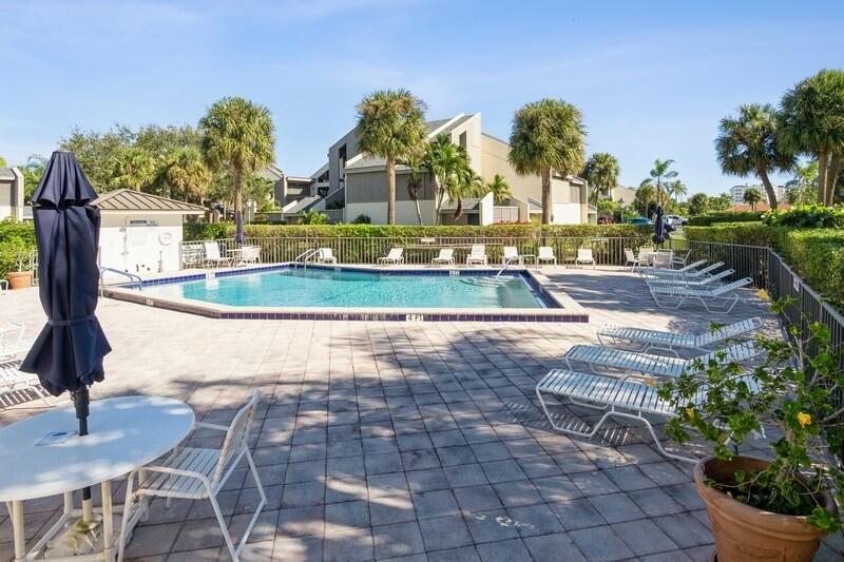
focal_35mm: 18
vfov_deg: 67.4
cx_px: 422
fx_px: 422
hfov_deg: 90.0
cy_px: 281
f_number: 8
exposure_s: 1/400
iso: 200
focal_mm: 12
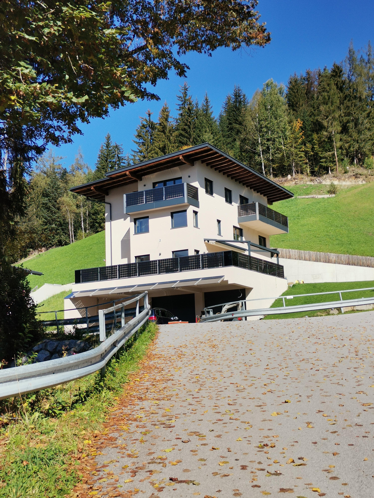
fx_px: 605
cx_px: 187
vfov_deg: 44.8
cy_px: 249
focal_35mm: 42
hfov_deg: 34.3
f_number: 1.8
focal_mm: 4.75
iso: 50
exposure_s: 1/2083
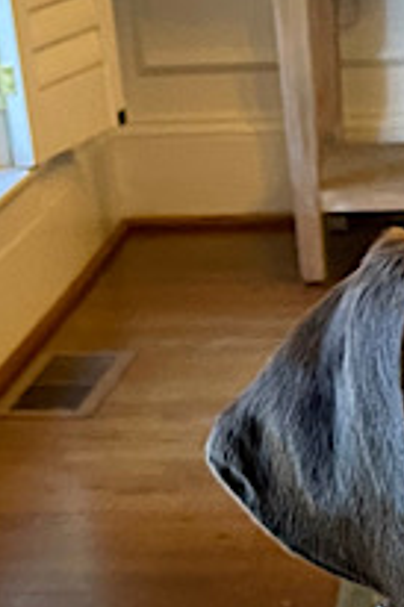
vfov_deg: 16.2
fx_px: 1990
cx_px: 426
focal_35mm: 118
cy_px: 849
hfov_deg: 11.5
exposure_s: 1/60
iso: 320
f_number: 1.6
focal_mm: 4.2
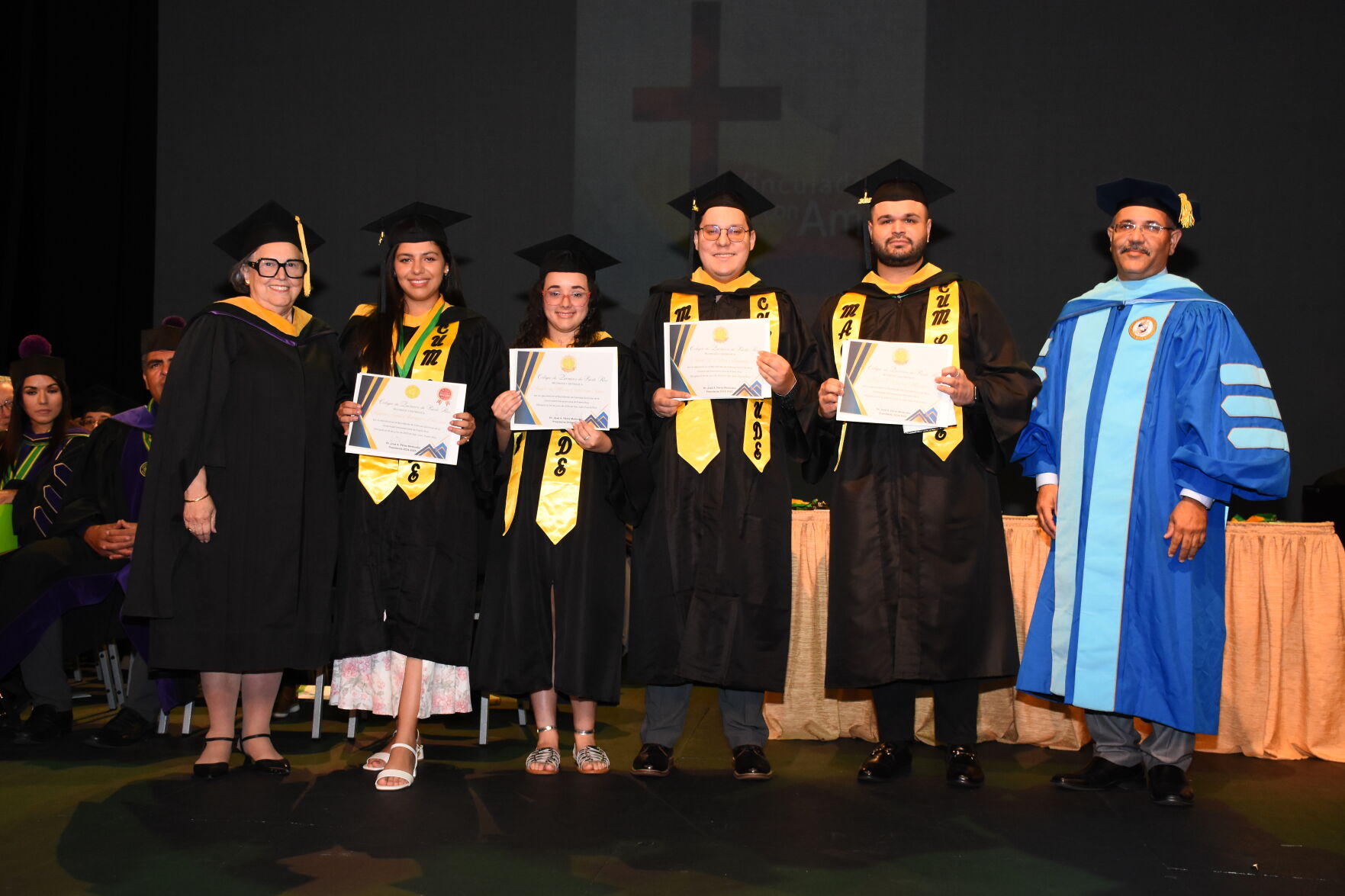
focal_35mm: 39
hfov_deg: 49.6
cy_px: 448
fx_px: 1457
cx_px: 672
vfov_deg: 34.2
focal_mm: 26
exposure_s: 1/100
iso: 1250
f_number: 6.3
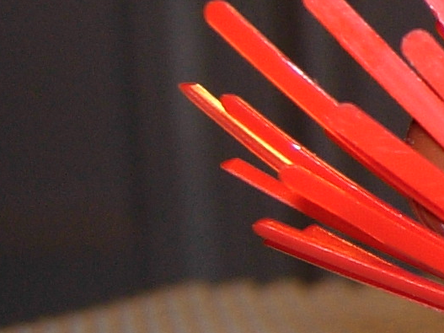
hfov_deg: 7.9
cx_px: 1228
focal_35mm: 223
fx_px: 2860
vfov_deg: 6.7
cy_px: 150
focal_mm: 7.5
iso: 50
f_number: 2.7
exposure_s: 1/45.2
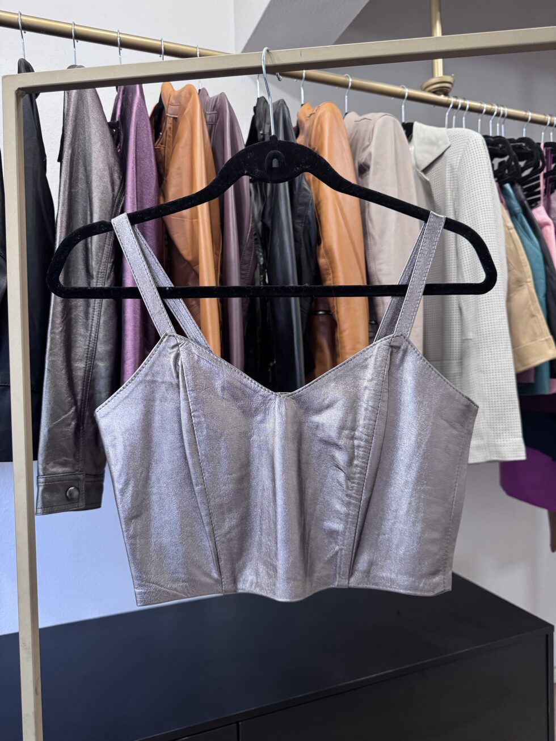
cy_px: 370
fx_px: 514
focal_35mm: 24
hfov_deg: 56.8
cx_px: 278
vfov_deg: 71.6
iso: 250
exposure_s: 1/60
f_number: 1.78
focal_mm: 6.76
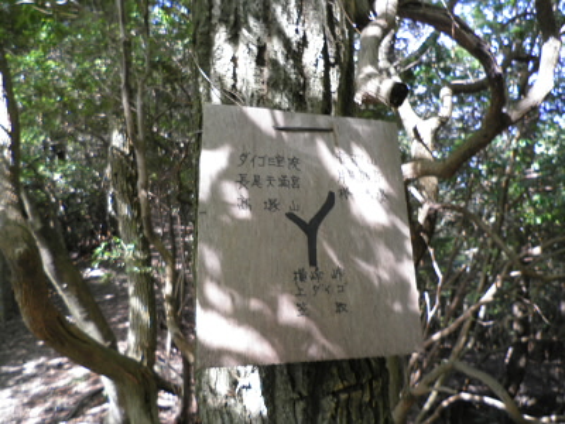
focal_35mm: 27
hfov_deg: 65.3
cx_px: 282
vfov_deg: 51.4
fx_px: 441
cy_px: 212
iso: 80
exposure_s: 1/30
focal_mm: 4.9
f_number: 3.2
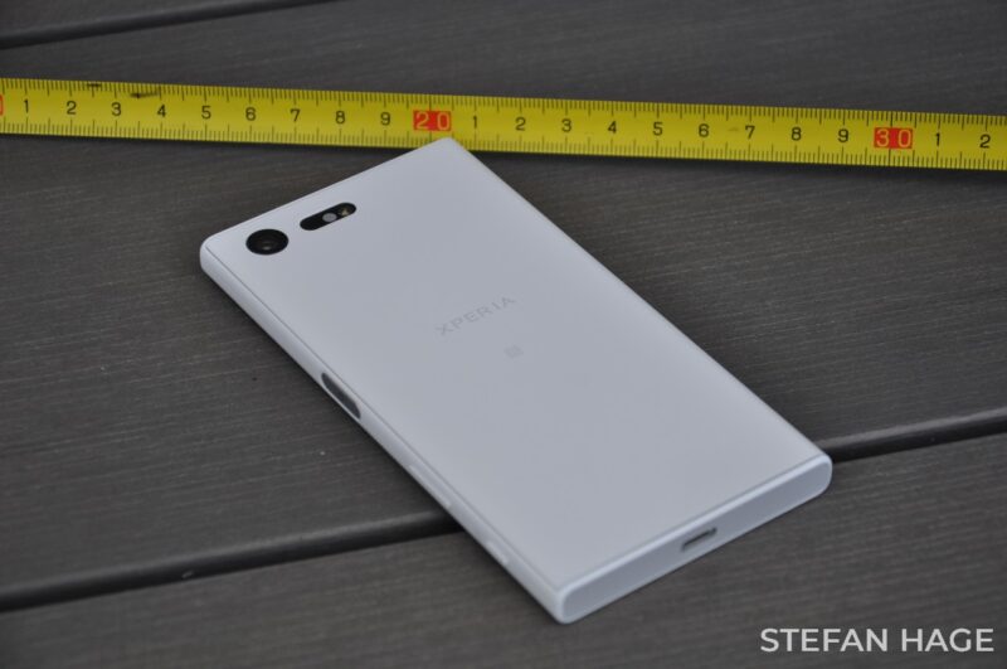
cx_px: 504
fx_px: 3352
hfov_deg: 17.1
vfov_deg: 11.4
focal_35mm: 120
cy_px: 334
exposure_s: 1/200
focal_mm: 80
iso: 200
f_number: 7.1
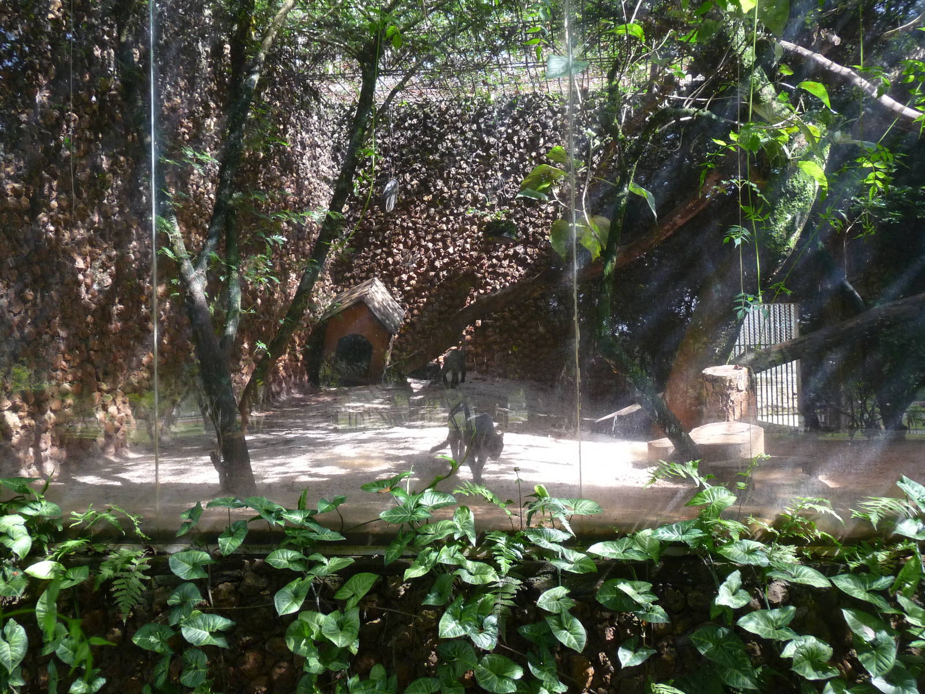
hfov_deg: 51.4
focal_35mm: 36
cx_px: 462
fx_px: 962
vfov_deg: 39.7
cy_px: 347
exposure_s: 1/125
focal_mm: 6
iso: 200
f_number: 3.7
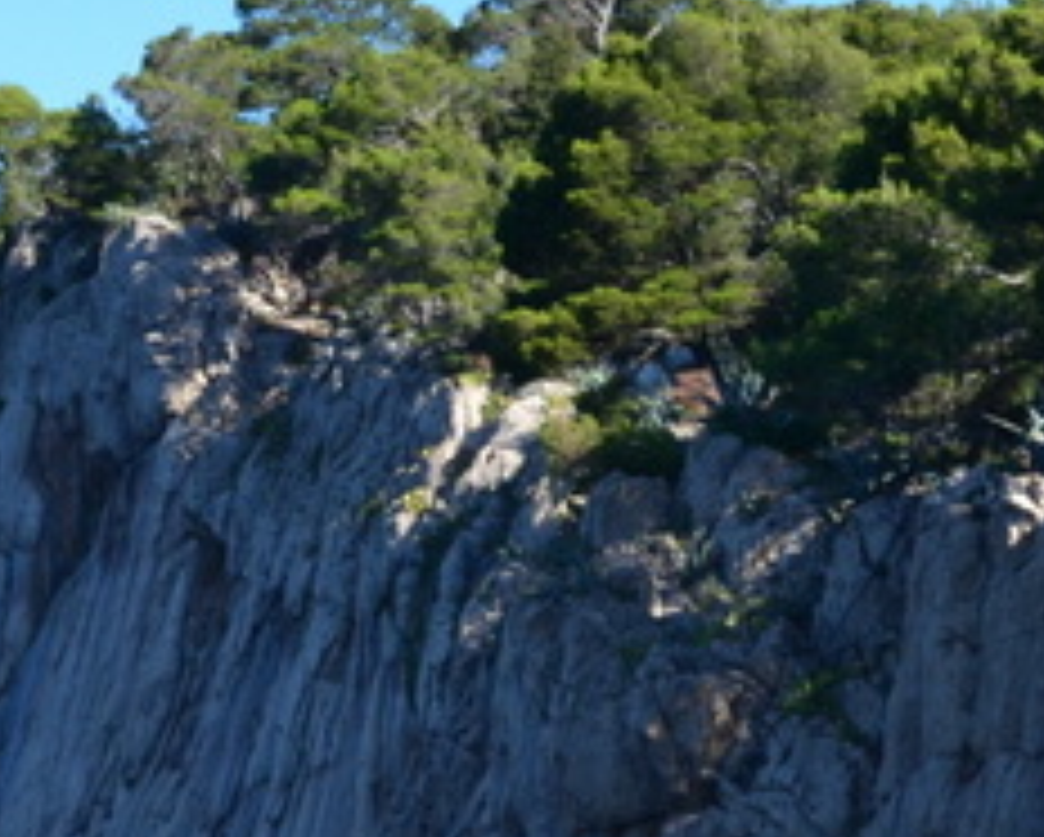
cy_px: 554
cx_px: 576
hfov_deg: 11.4
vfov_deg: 9.1
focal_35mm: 170
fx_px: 5245
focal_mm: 35
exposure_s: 1/320
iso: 400
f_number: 10
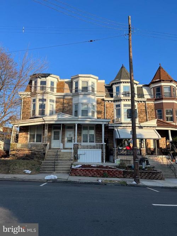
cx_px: 88
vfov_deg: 67.3
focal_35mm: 26
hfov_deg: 53.0
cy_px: 118
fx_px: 177
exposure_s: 1/1672
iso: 50
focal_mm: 5.1
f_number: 1.6
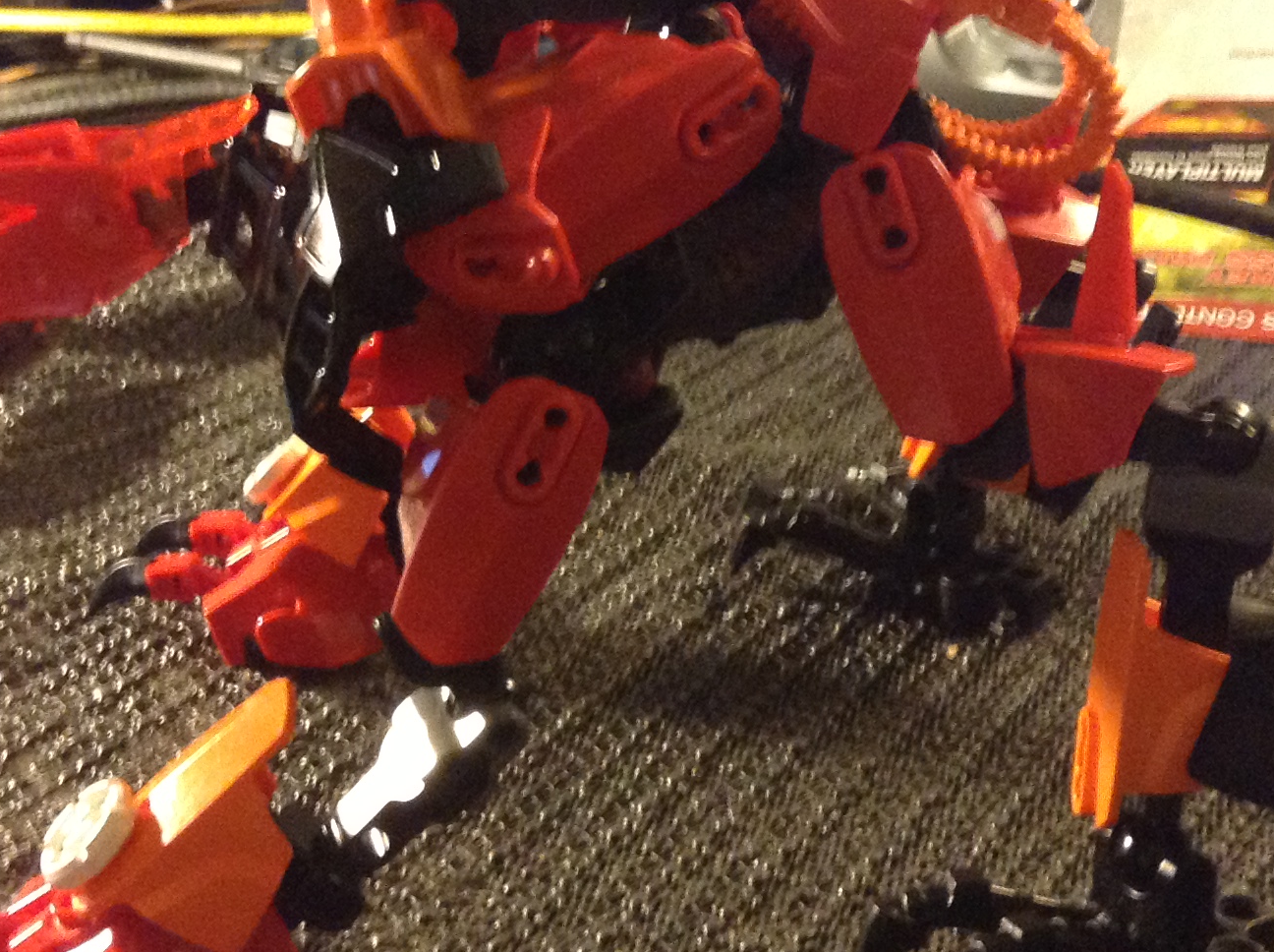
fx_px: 2425
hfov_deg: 29.4
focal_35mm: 66
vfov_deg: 22.2
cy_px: 415
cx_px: 642
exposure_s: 1/15
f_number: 2.4
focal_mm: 3.3
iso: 250
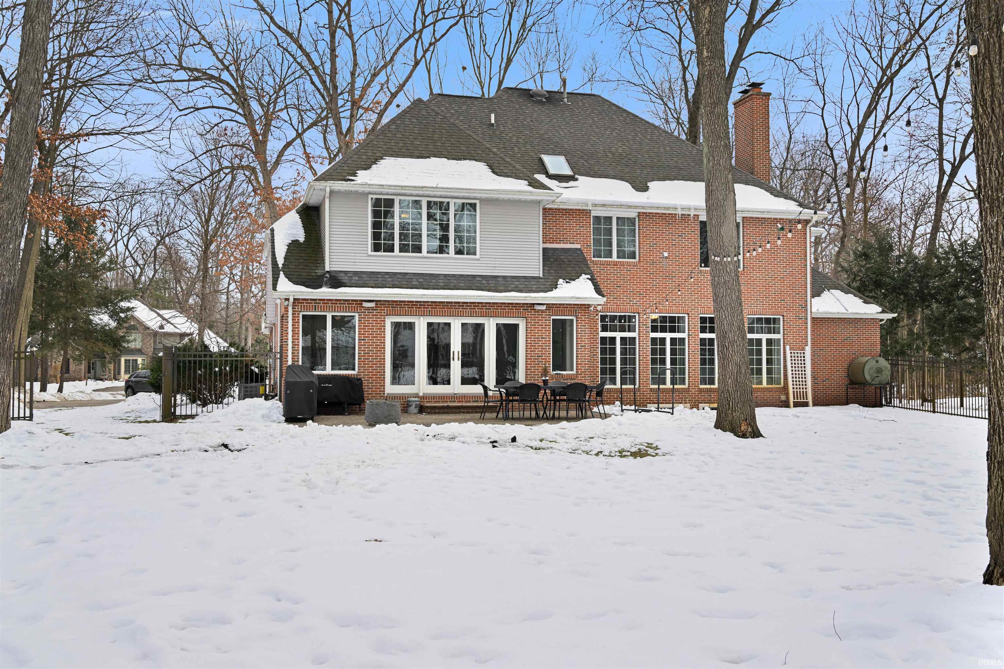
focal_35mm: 34
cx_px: 502
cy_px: 334
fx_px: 934
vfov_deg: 39.4
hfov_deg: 56.5
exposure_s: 1/200
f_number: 8
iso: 320
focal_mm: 33.5
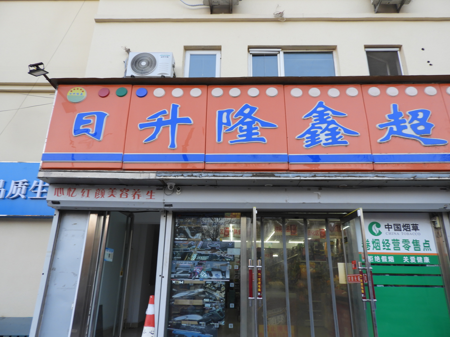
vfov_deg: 56.8
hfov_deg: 71.6
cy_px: 168
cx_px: 225
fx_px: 312
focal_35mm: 24
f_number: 3.3
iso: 100
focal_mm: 4.3
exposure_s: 1/80
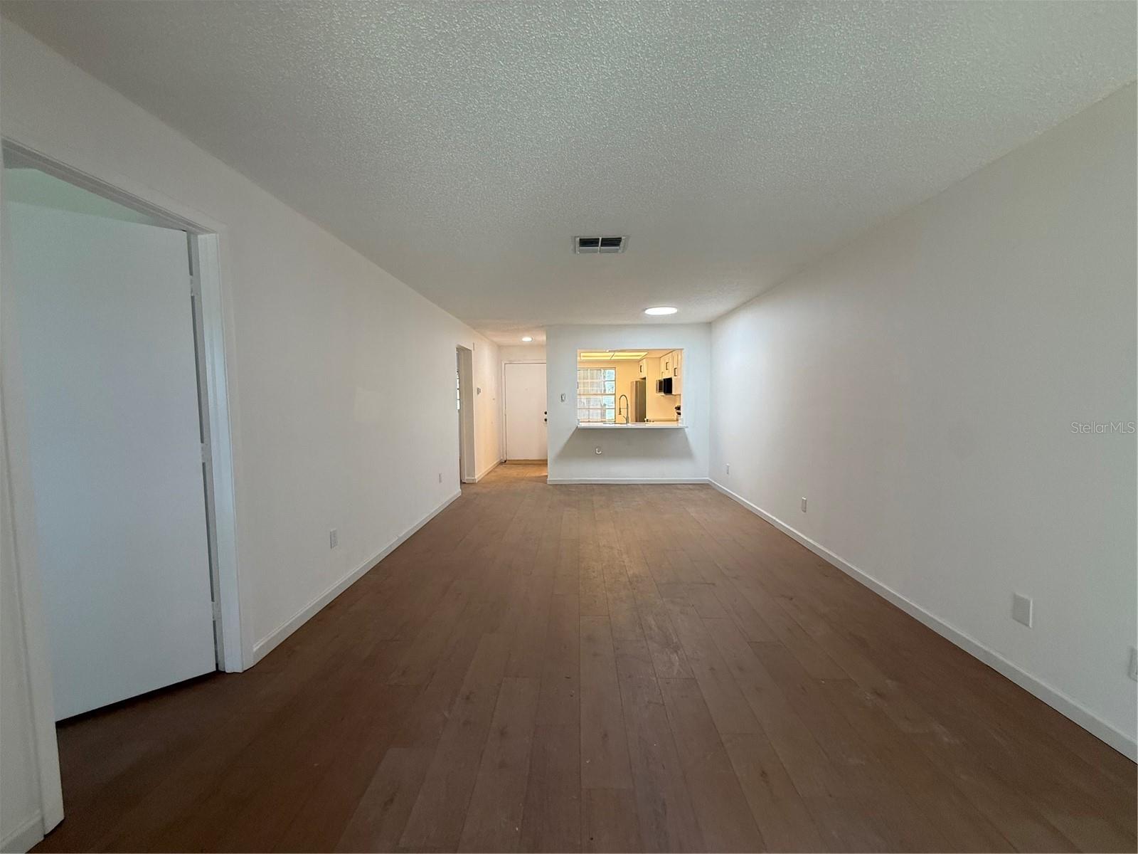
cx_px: 569
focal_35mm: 14
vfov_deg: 85.7
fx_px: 460
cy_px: 427
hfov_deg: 102.1
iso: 200
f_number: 2.2
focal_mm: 2.22
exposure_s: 1/120
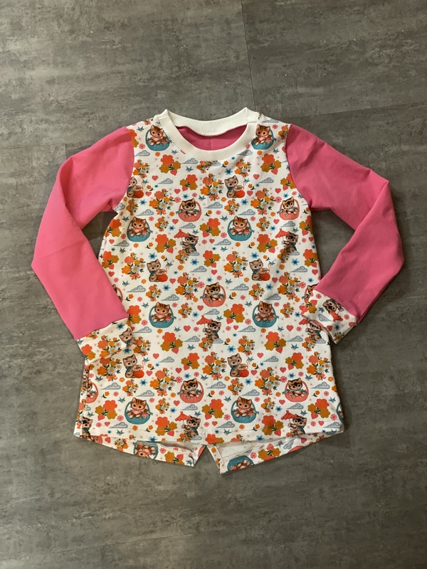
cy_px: 284
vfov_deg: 36.8
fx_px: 855
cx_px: 214
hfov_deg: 28.0
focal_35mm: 52
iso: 400
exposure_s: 1/25
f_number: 2
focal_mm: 6
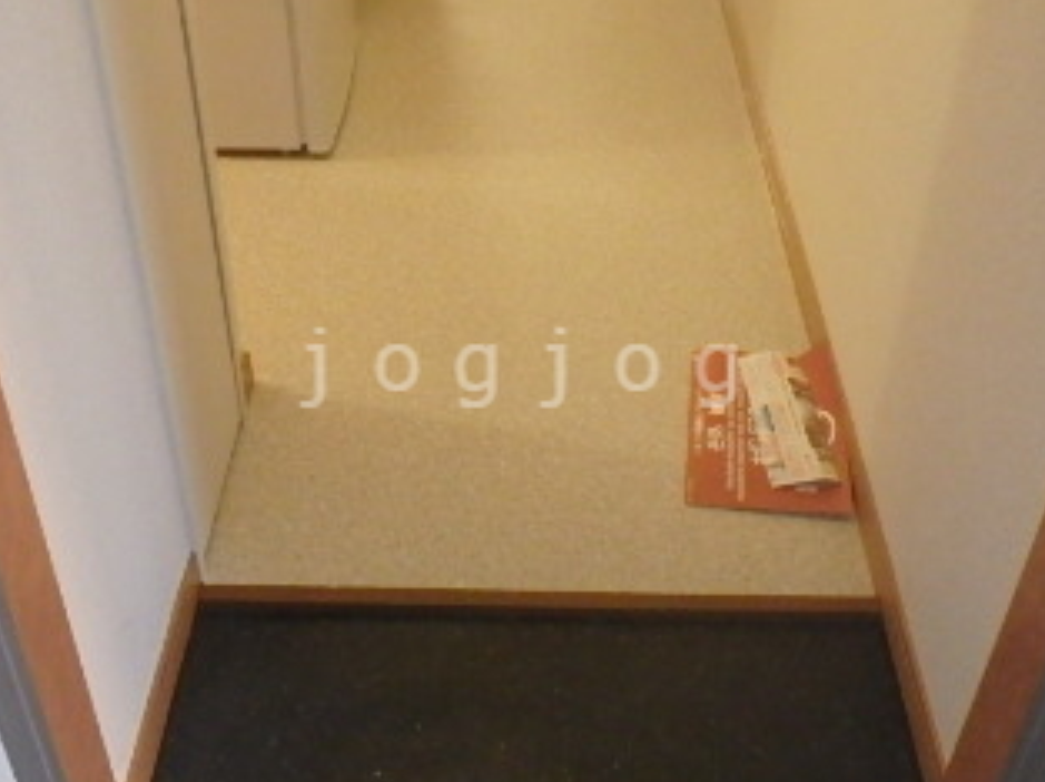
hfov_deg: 43.9
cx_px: 528
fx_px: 1297
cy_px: 368
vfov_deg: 33.5
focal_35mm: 43
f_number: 3.5
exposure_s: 1/20
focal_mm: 3.7
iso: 800
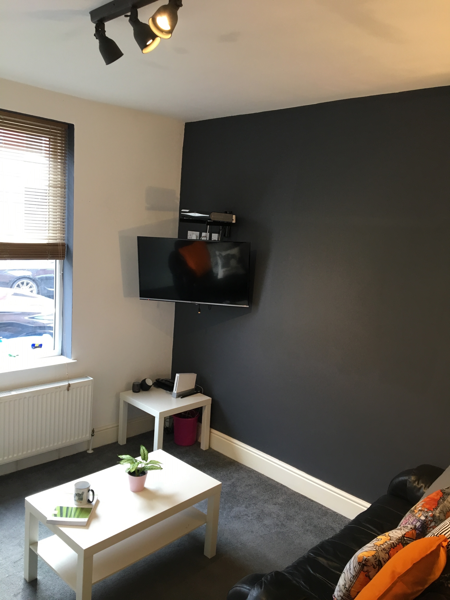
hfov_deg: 48.2
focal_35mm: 29
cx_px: 225
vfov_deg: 61.7
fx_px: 503
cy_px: 300
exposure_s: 1/33
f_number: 2.2
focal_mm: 4.15
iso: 125
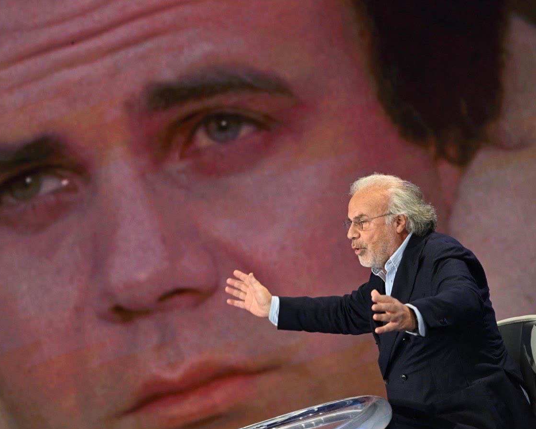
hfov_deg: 8.5
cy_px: 215
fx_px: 3585
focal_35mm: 226
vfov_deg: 6.8
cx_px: 224
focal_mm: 200
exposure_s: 1/100
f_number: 6.3
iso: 1000
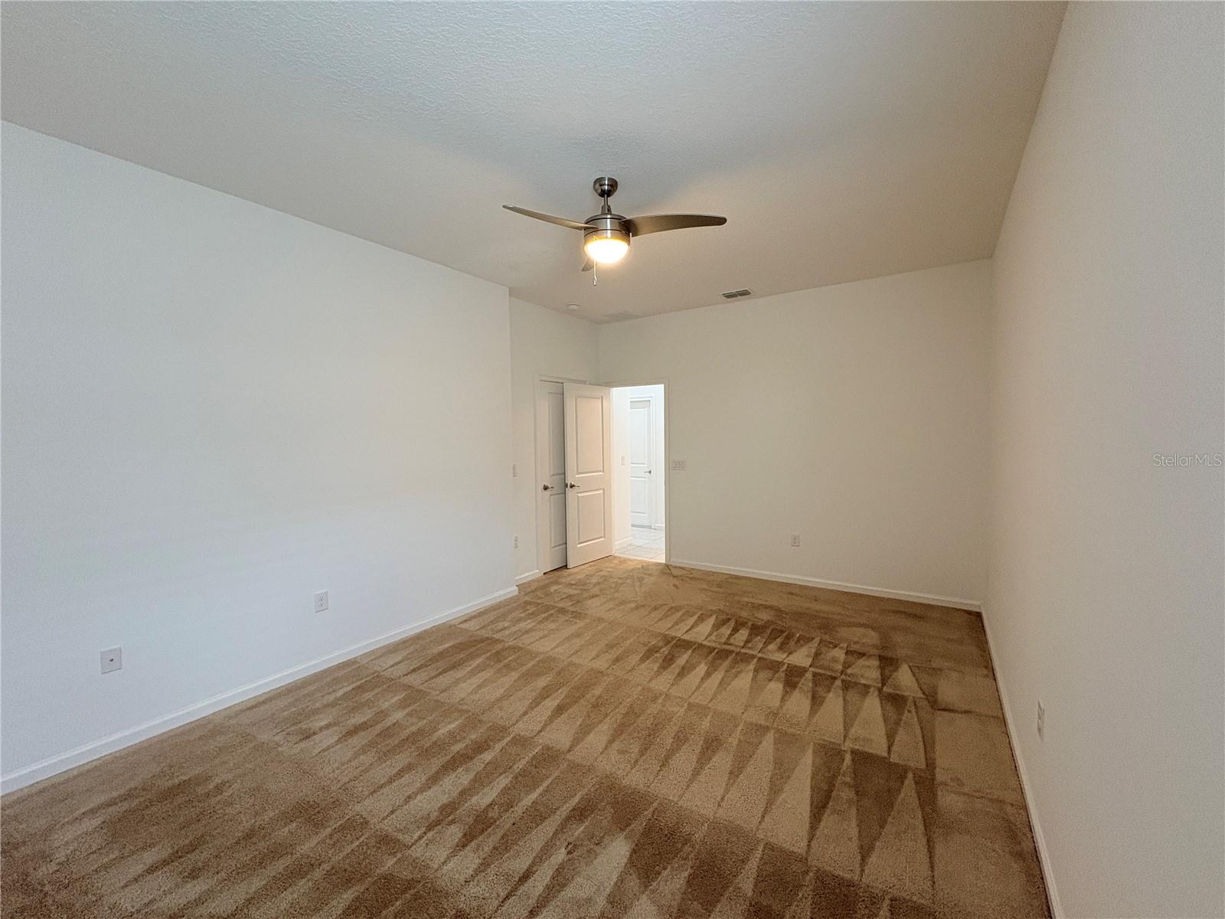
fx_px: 495
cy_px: 460
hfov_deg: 102.1
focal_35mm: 14
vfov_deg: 85.7
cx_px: 612
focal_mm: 2.22
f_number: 2.2
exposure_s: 1/60
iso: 200
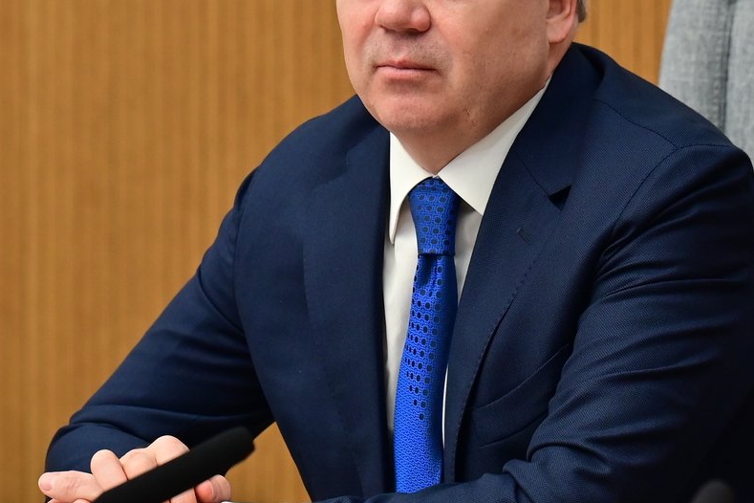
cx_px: 280
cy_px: 188
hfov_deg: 4.5
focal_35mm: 456
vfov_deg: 3.0
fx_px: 9550
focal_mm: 150
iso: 800
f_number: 4
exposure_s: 1/125
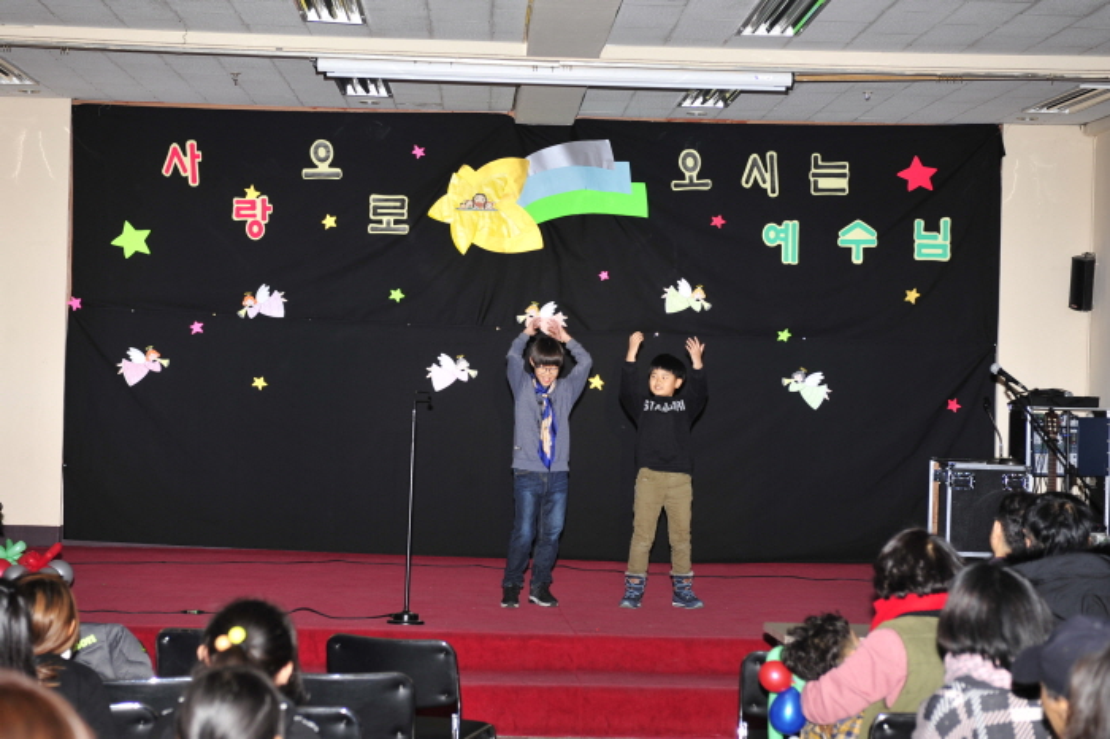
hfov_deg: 50.7
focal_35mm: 38
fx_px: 1171
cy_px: 370
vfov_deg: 35.0
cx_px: 555
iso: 200
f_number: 5.6
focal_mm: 38
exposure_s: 1/60
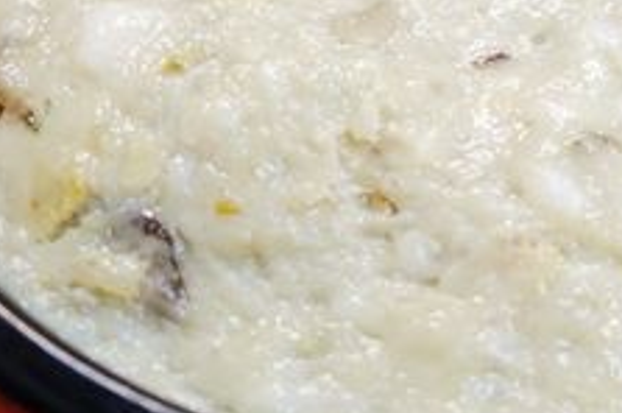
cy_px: 43
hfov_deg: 27.7
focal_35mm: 70
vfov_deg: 19.1
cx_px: 577
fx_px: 1208
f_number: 3.2
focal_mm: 8.8
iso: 800
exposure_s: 1/40
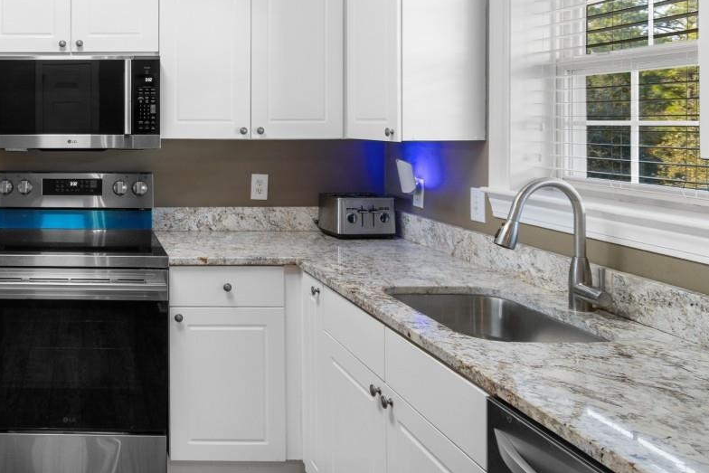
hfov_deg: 53.0
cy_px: 109
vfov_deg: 40.9
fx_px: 611
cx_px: 73
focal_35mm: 31
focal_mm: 10
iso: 100
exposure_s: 1/5
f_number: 4.5
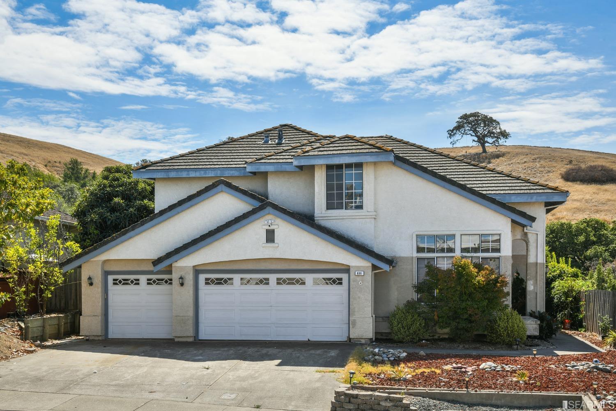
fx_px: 787
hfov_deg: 42.8
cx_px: 308
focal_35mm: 46
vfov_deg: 29.2
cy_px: 206
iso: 64
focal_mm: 46
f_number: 16
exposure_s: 1/40
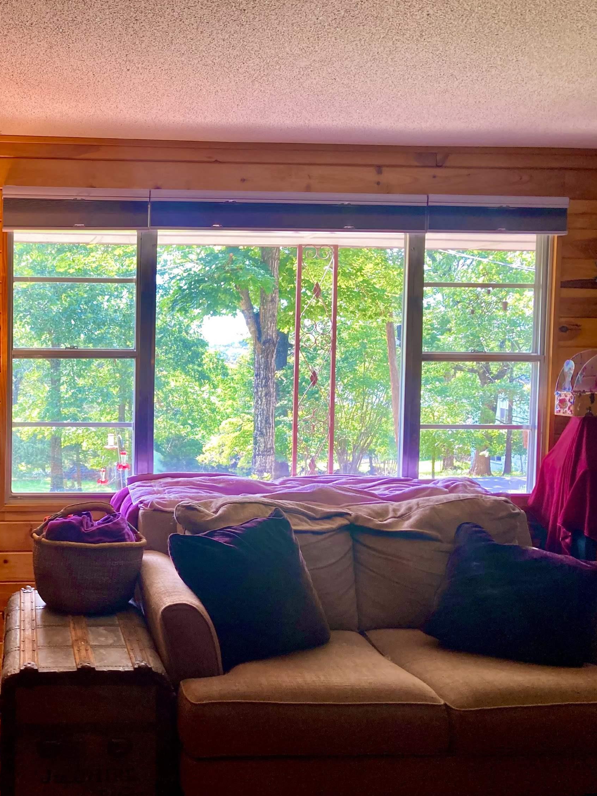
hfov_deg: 35.6
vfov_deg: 49.0
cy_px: 398
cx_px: 68
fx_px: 874
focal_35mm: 38
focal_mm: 3.99
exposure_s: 1/120
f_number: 1.8
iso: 64
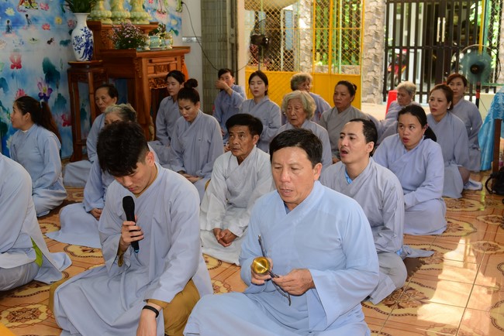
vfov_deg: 30.5
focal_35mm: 44
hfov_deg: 44.5
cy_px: 168
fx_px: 616
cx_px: 252
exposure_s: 1/60
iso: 400
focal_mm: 44
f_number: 5
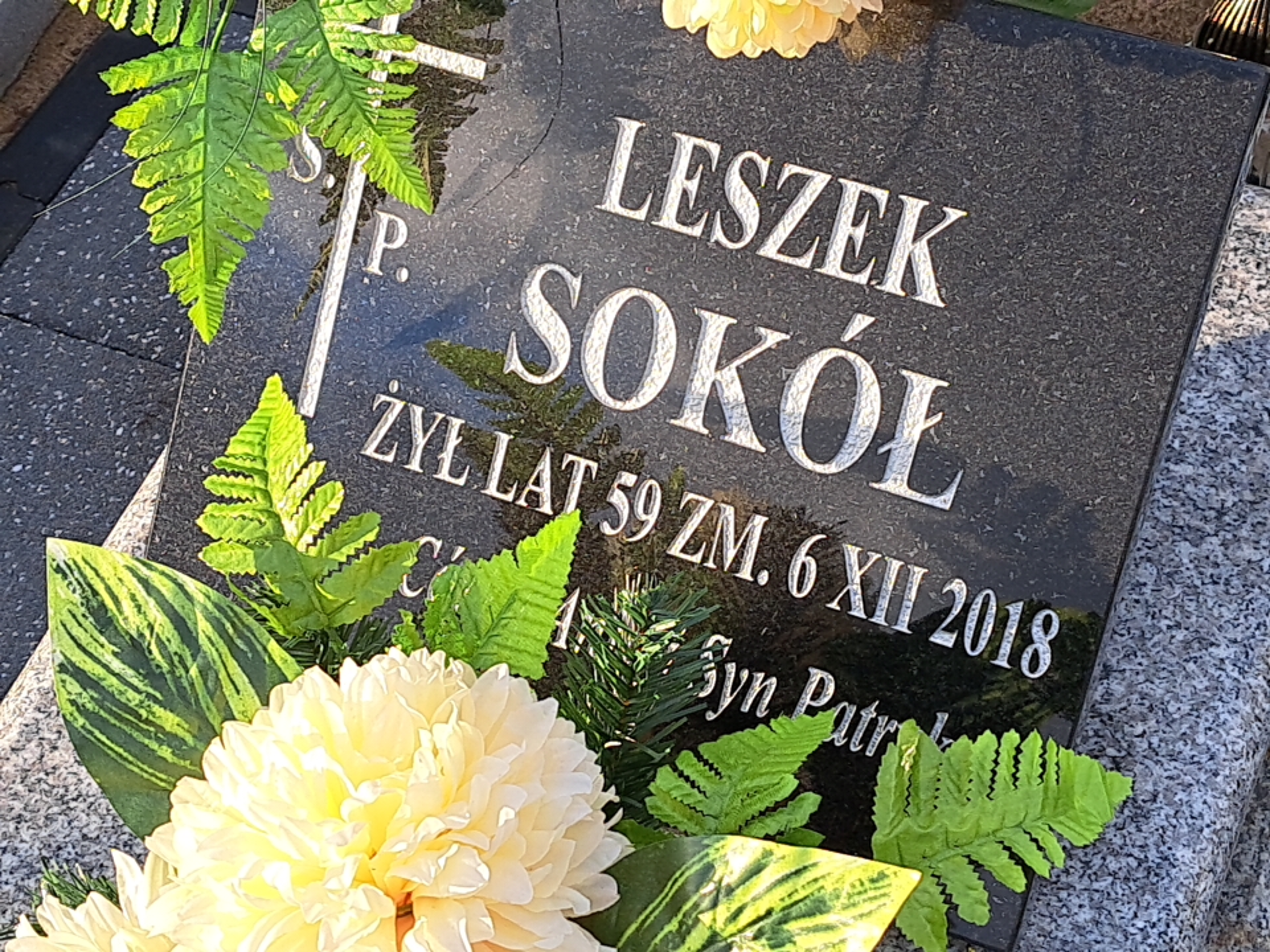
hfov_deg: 71.6
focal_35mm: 24
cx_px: 635
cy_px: 476
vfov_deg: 56.8
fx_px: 881
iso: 50
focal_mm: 5.23
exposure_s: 1/349
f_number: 1.8
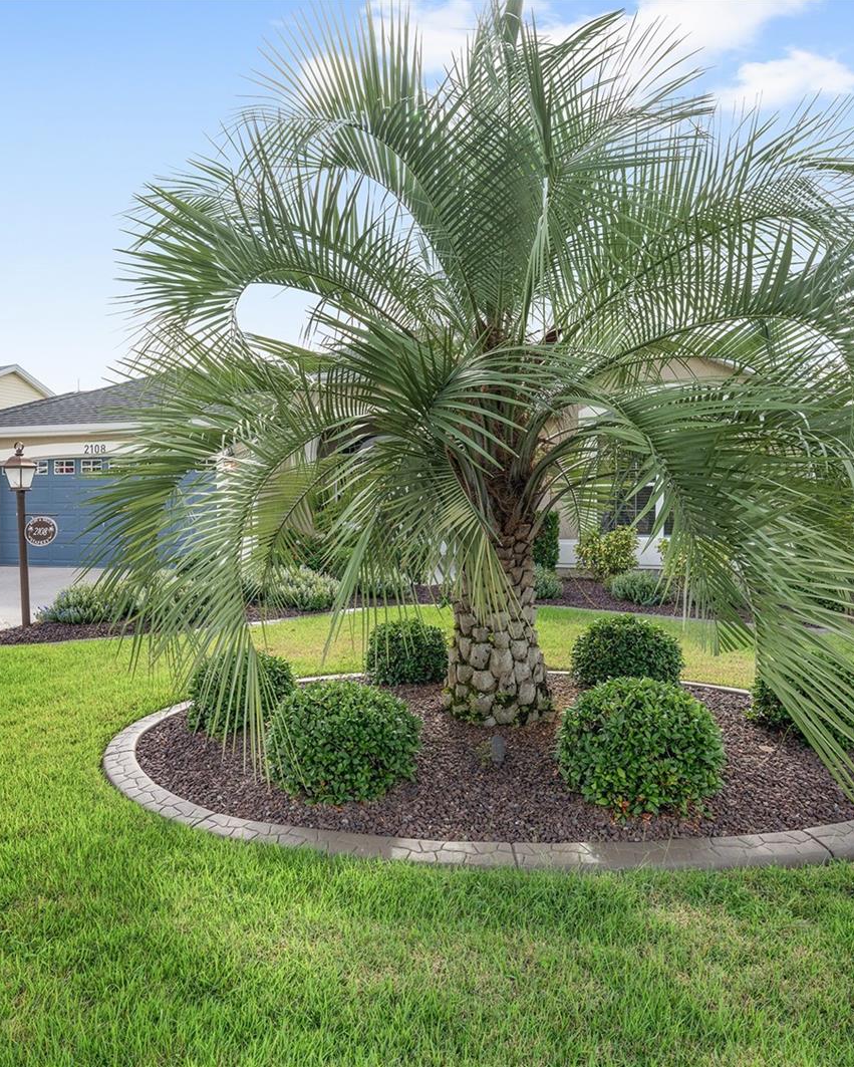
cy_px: 533
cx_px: 385
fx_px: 758
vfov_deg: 70.3
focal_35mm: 24
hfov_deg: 58.7
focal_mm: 17
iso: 320
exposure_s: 1/500
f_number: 8
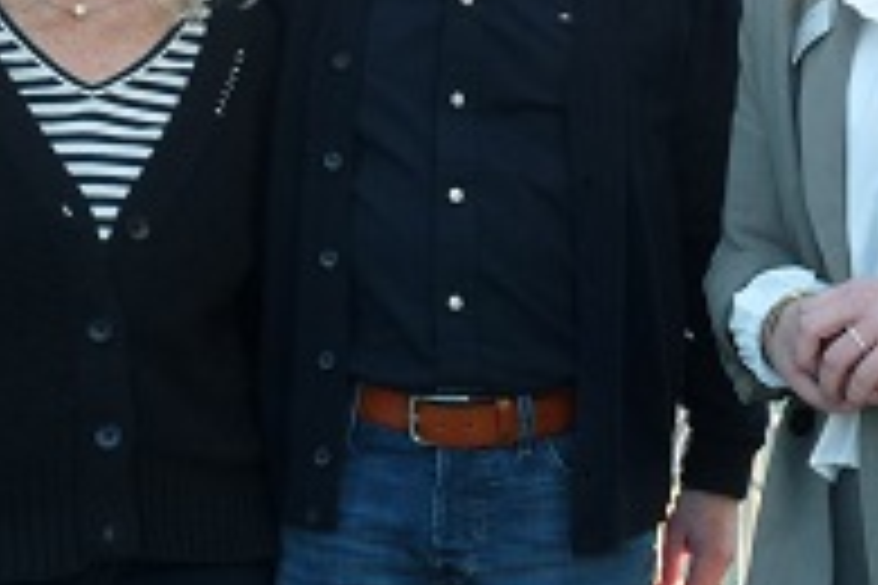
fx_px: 2317
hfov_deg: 21.0
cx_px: 786
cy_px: 128
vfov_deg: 14.3
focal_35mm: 95
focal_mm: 4.8
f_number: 2.8
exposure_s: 1/50
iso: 100
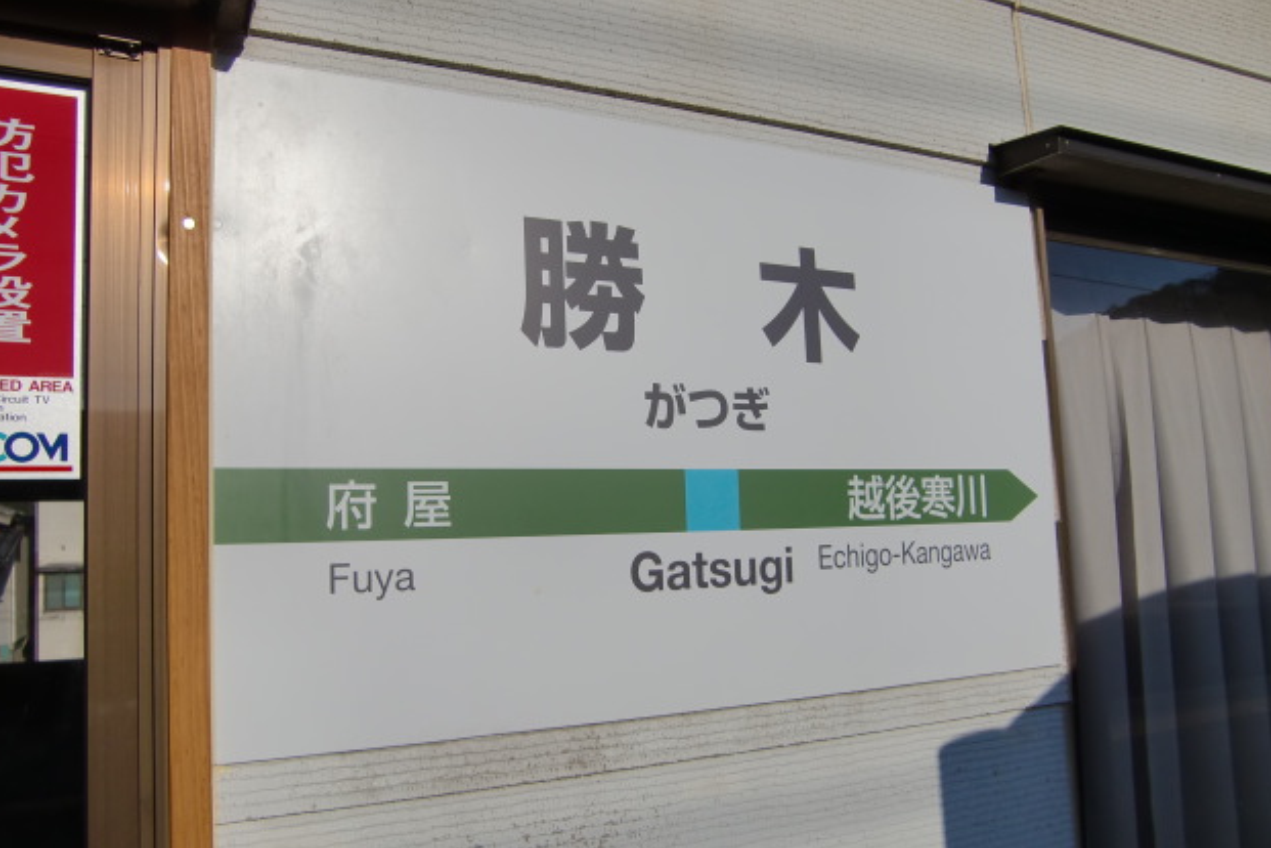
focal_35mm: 30
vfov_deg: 43.5
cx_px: 628
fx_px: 1059
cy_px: 471
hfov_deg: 61.9
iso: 64
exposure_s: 1/800
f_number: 7
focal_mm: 4.9
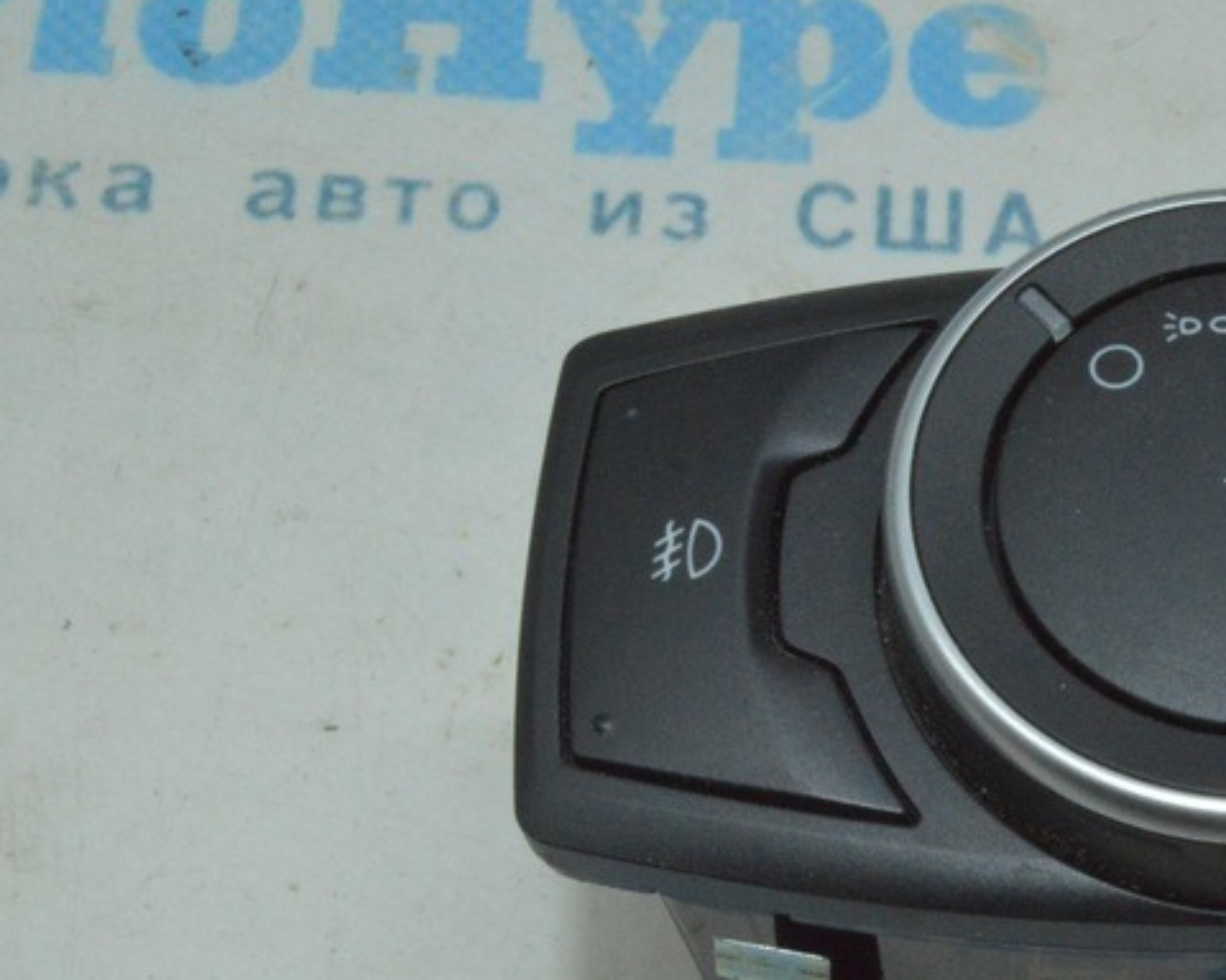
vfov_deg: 20.2
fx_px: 2721
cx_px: 1267
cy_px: 780
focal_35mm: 75
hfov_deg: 24.1
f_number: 25
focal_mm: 25
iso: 4000
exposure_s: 1/40
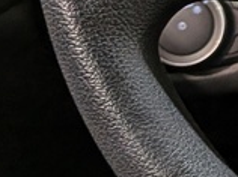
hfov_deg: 11.0
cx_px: 545
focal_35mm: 156
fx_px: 1071
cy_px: -72
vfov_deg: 9.3
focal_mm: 4.53
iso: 32
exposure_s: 1/120
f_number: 1.7
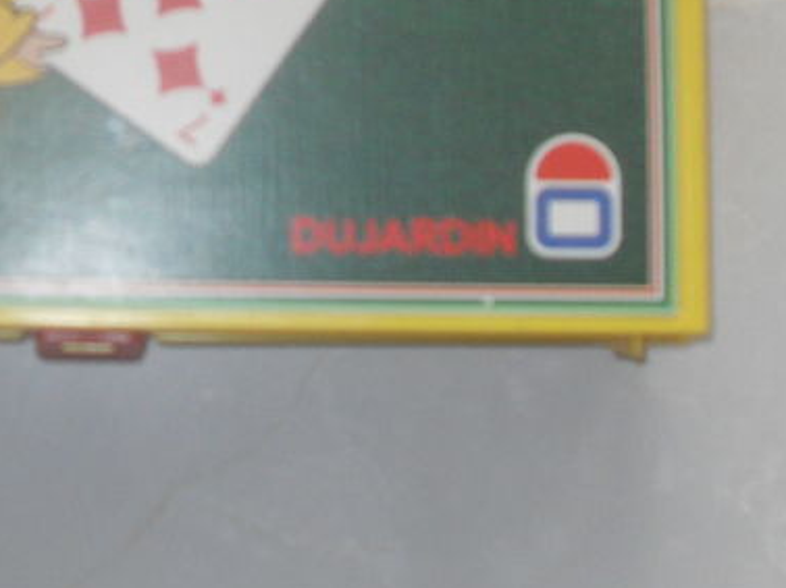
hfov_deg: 19.5
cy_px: -83
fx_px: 2224
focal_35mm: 98
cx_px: 4
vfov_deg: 14.7
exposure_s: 1/45
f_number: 2.8
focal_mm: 6.3
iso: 100
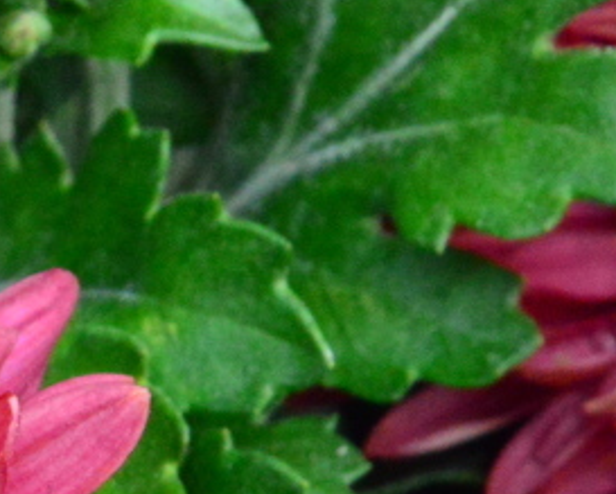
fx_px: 28873
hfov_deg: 1.2
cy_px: 658
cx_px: -183
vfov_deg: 1.0
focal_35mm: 1582
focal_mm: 300
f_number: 22
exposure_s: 1/250
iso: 6400
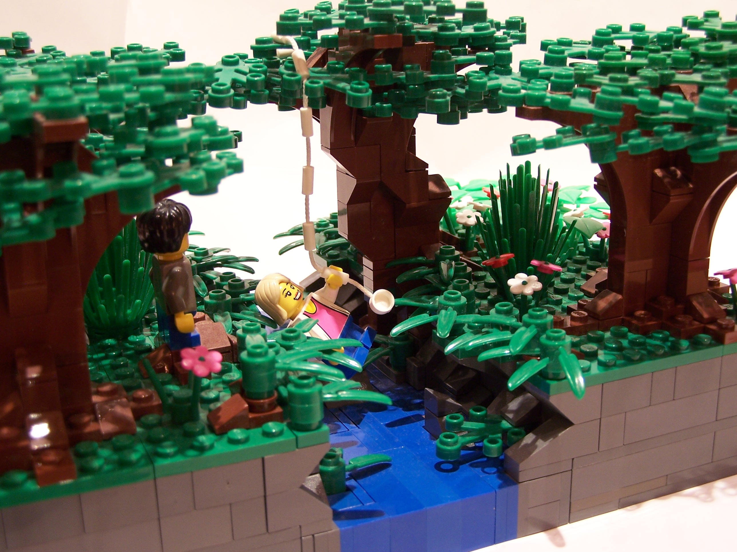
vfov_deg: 30.3
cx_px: 368
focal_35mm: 48
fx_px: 1022
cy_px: 276
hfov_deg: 39.7
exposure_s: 1/3
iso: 80
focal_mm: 8
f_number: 3
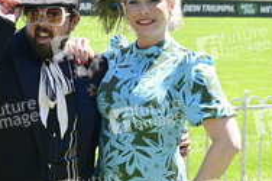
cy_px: 81
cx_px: 108
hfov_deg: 19.8
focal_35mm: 103
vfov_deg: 13.3
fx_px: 778
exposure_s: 1/200
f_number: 5.6
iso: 100
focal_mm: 43
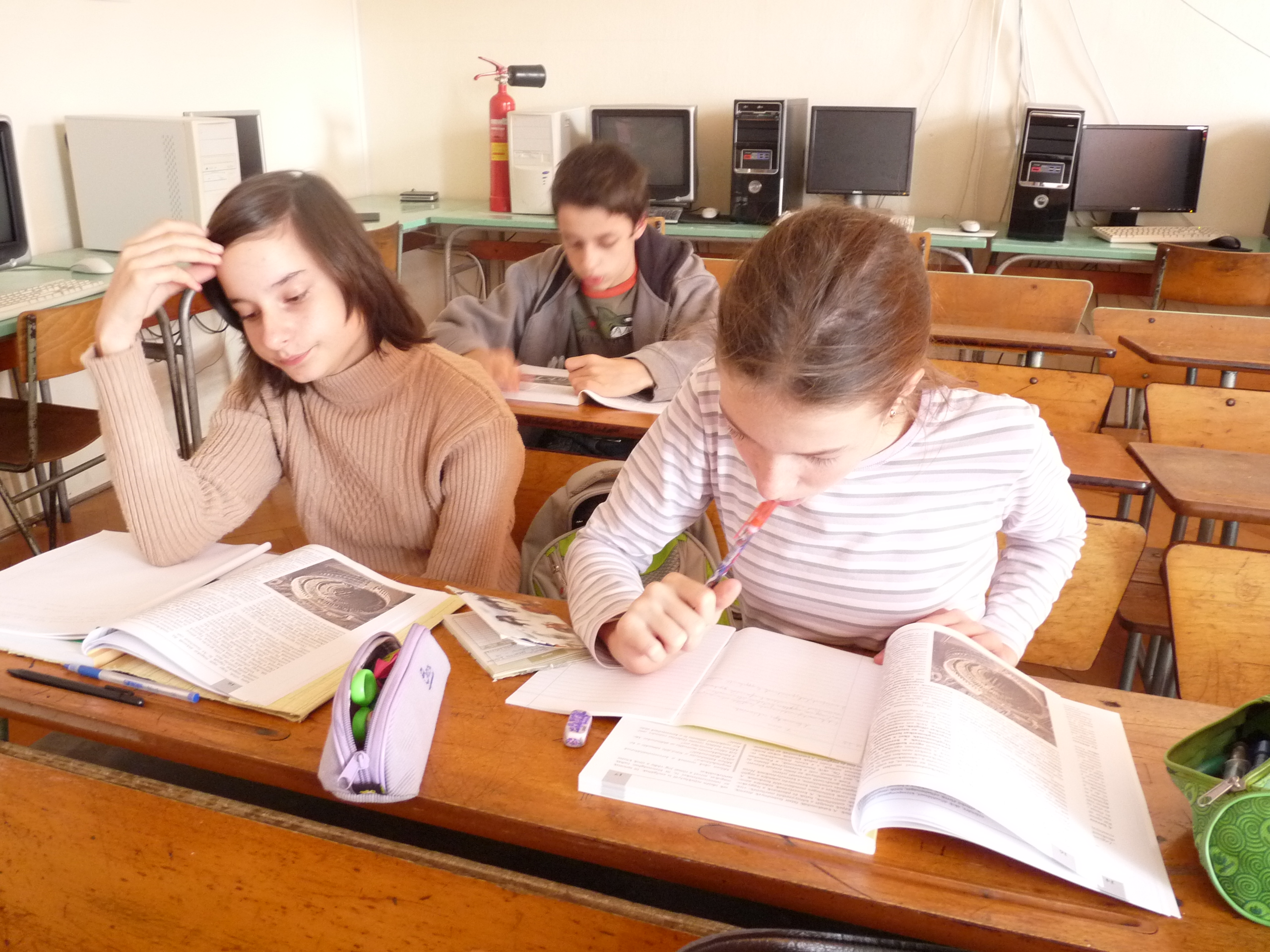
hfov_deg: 65.3
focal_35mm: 27
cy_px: 476
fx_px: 991
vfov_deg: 51.4
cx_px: 635
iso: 400
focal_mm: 4.8
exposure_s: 1/15
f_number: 2.8
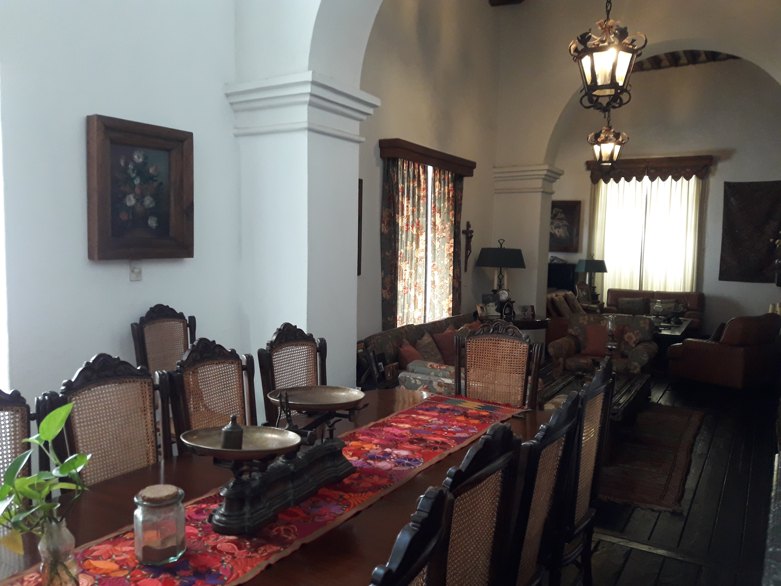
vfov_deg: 49.7
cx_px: 390
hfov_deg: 63.4
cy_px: 293
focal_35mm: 28
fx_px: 632
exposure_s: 1/40
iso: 125
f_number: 1.9
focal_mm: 3.7
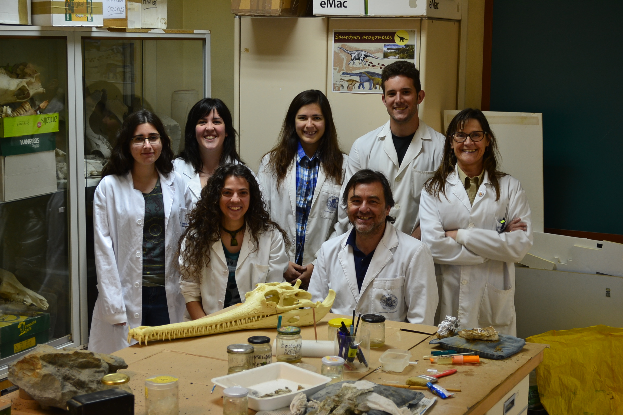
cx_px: 312
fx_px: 1038
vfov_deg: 22.6
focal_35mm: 60
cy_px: 208
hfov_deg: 33.4
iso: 400
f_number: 6.3
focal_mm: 40
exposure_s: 1/15
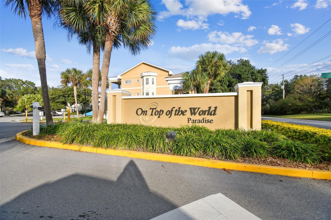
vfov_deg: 77.3
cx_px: 166
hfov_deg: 100.4
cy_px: 110
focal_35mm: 15
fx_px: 138
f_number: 7.1
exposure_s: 1/400
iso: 100
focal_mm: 10
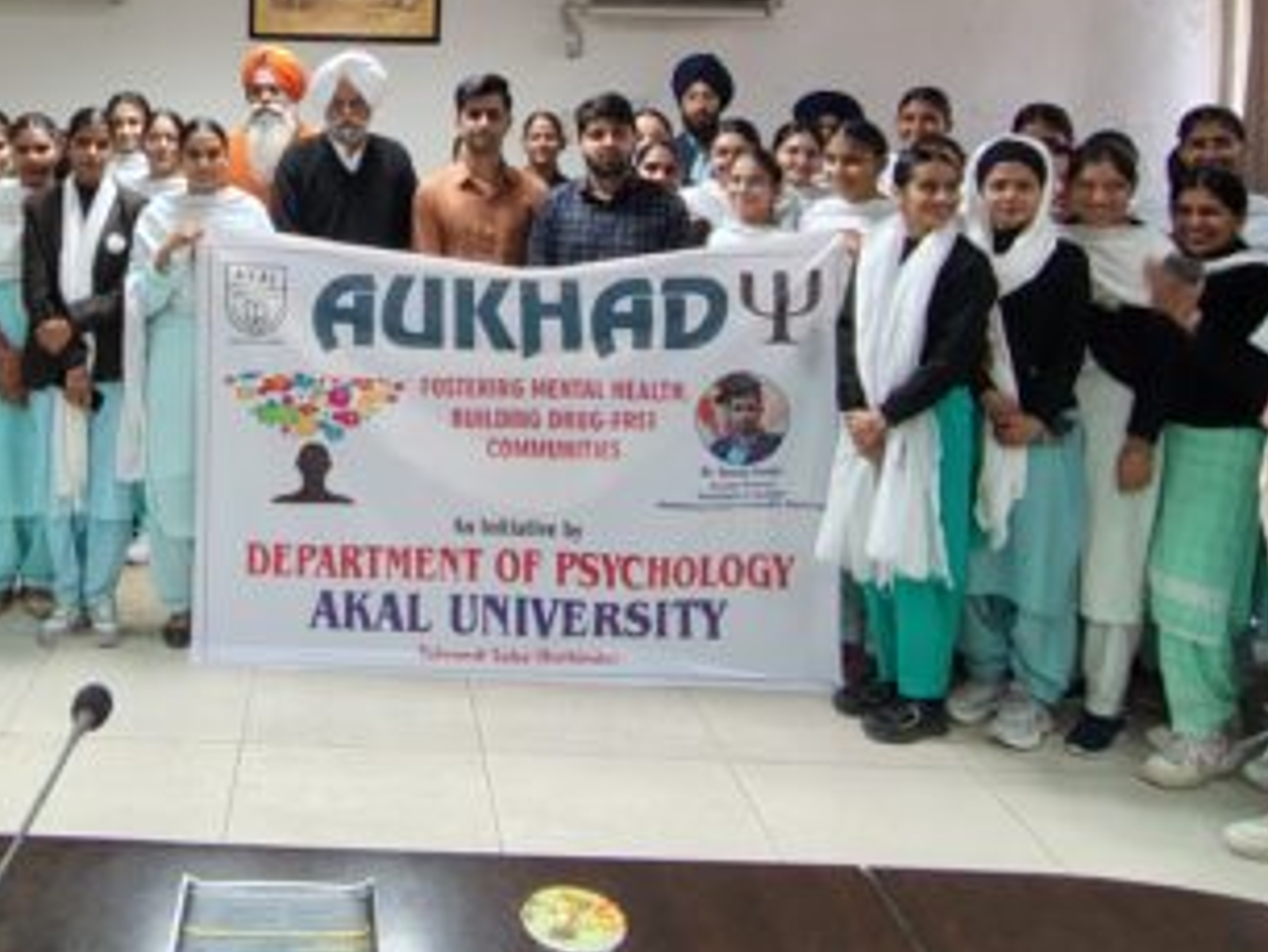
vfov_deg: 38.6
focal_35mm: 35
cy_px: 141
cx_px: 355
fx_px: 1283
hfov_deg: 50.9
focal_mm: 1.66
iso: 363
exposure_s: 1/25
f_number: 2.2
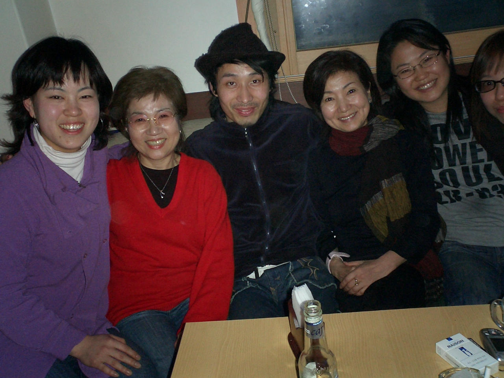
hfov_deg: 50.1
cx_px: 252
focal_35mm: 37
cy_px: 189
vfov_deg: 38.7
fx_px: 539
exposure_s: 1/40
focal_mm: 5.6
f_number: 3.5
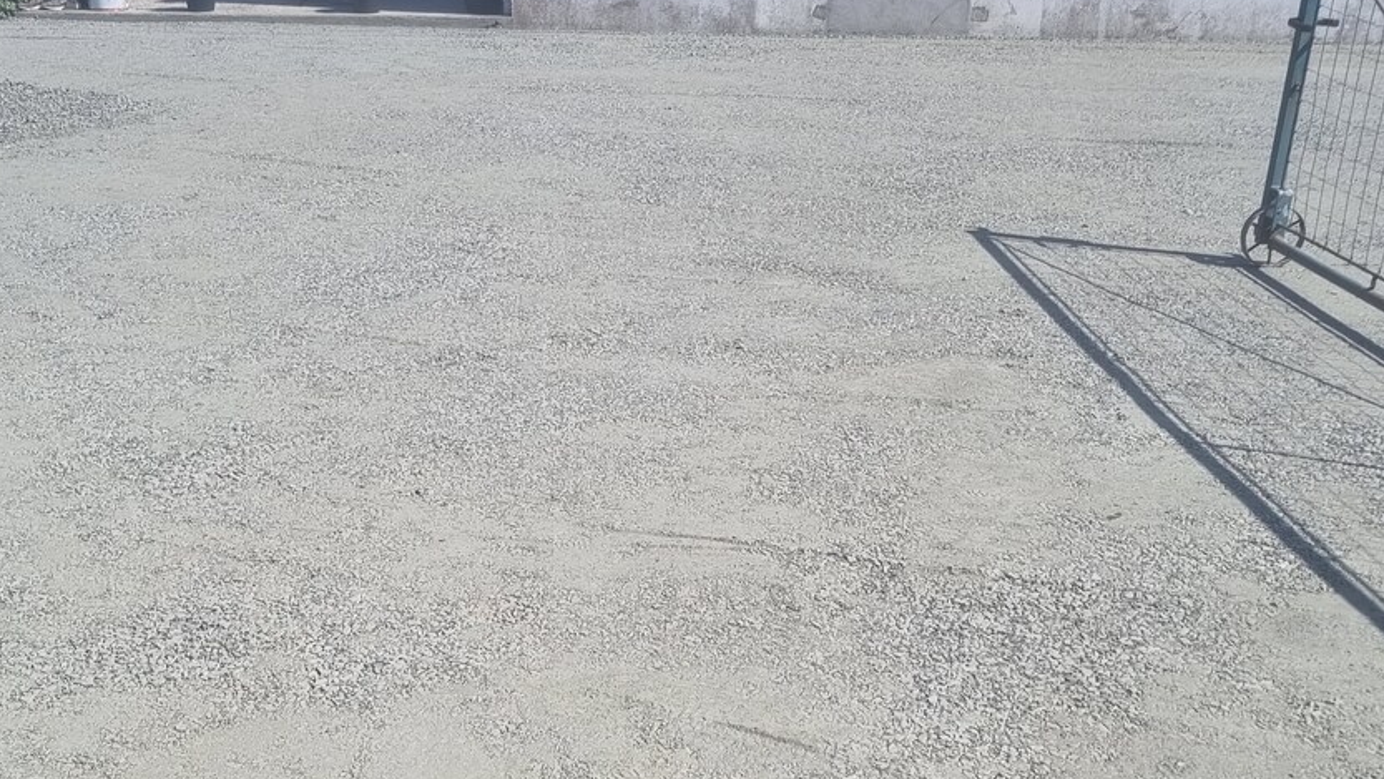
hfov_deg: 40.5
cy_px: 644
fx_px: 1872
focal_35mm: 51
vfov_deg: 23.1
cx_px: 596
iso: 50
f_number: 1.8
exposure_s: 1/3368
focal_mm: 5.4
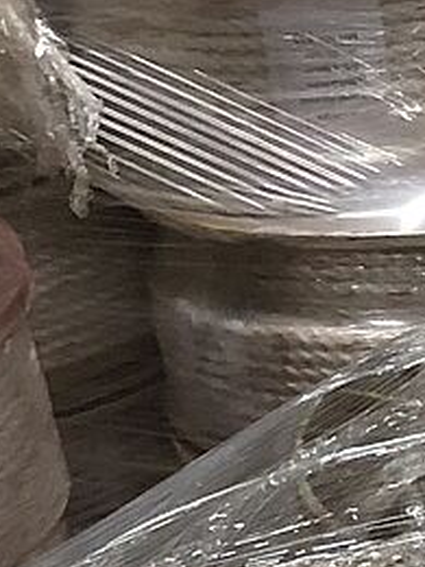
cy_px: 796
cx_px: 1046
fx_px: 2816
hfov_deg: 7.9
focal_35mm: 172
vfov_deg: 11.1
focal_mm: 4
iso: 100
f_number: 1.8
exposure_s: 1/14
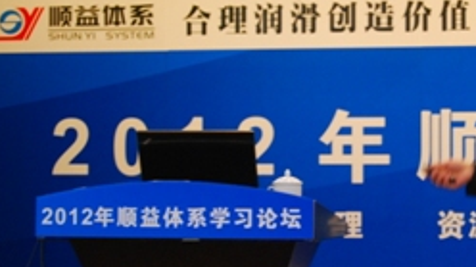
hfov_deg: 16.2
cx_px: 397
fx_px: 1652
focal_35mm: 131
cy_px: 154
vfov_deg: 9.2
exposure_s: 1/20
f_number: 5.3
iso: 800
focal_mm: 46
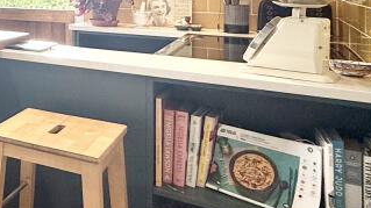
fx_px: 482
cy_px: -21
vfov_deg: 22.9
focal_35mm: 49
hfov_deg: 30.8
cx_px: -134
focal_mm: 2.22
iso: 64
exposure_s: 1/100
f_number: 2.2
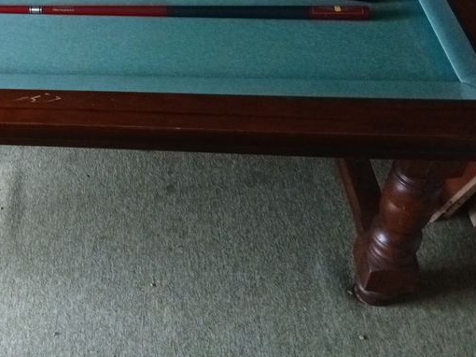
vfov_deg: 27.1
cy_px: 9
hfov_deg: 34.7
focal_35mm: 51
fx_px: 701
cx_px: 21
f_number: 1.8
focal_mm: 3.98
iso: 500
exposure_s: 1/20
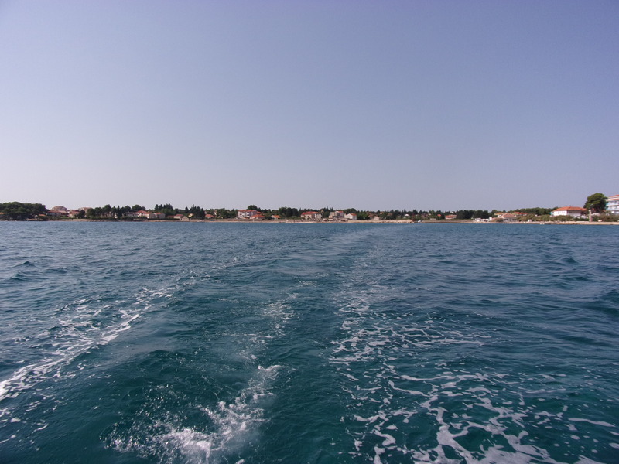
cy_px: 232
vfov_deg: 56.8
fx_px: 429
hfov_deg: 71.6
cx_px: 310
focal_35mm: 24
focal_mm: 4.3
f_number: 10.8
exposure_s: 1/170
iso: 80
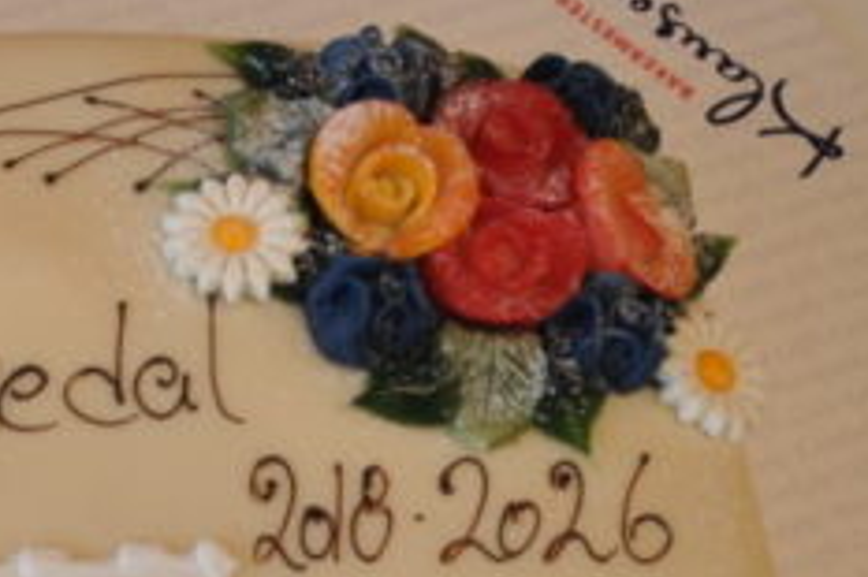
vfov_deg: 12.5
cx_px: -250
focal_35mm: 104
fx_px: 2497
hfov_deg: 18.4
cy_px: 879
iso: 200
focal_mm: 21
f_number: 4.5
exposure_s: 1/80
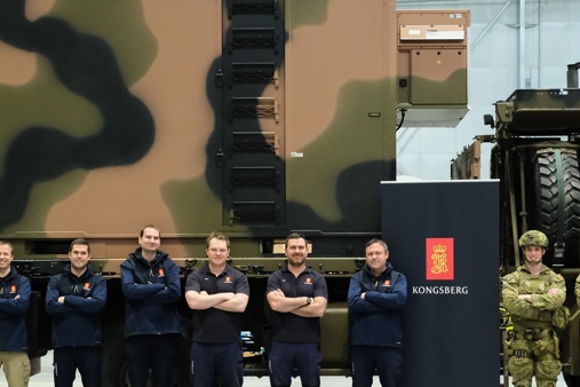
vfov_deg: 16.6
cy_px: 267
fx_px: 1321
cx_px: 316
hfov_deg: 24.8
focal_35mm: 82
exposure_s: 1/125
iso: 6400
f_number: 4.5
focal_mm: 26.6
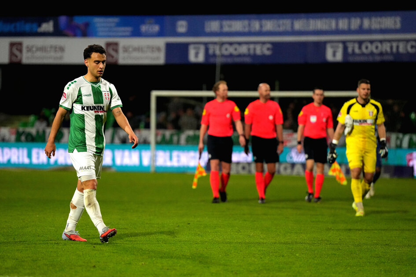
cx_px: 208
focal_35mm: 168
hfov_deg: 12.2
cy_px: 138
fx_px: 1941
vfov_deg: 8.2
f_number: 2.8
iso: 6400
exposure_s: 1/1250
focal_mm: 168
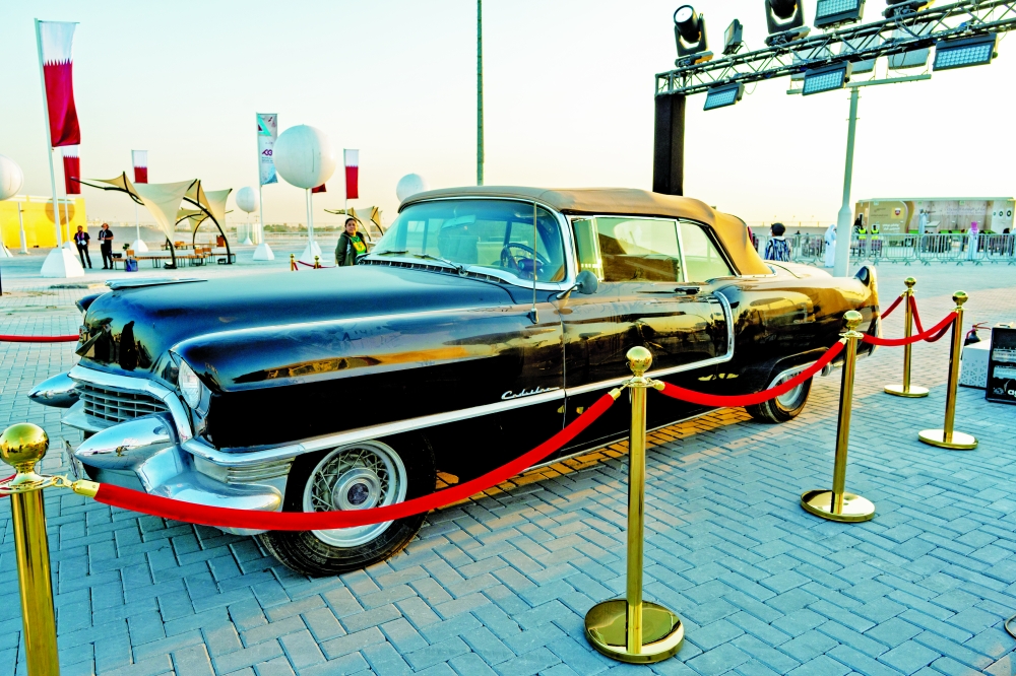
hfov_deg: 71.5
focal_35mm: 25
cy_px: 338
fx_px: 705
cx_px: 508
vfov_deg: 51.3
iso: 400
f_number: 6.3
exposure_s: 1/250
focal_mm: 25
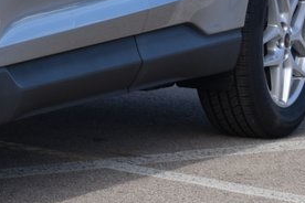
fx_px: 2448
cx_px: -197
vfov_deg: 4.7
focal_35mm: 289
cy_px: -99
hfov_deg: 7.0
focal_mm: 52
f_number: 7.1
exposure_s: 1/320
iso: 200
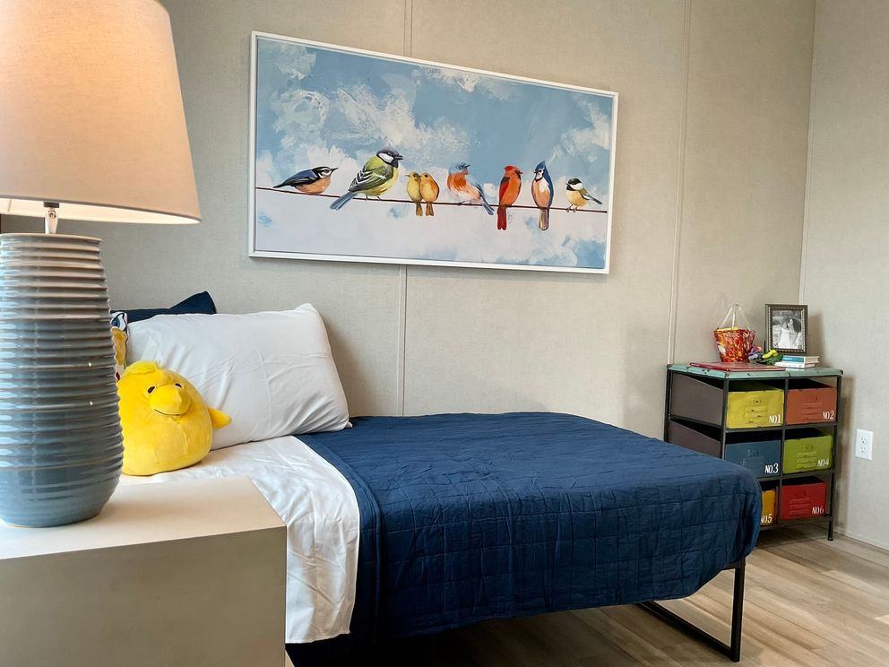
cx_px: 444
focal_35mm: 29
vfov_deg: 48.2
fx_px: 745
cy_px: 334
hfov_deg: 61.7
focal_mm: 3
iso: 64
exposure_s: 1/120
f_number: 1.8
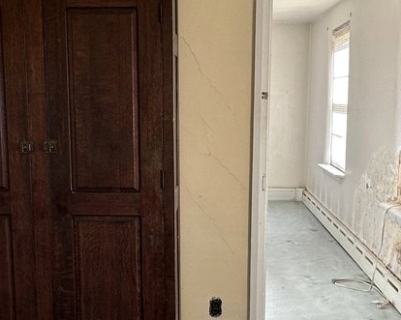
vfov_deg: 30.2
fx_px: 593
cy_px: 181
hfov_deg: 37.3
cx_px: 210
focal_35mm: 50
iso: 80
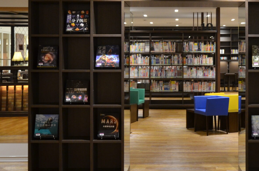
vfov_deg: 18.7
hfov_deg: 27.8
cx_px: 190
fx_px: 517
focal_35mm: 72
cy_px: 44
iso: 800
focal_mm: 22
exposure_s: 1/60
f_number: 3.8
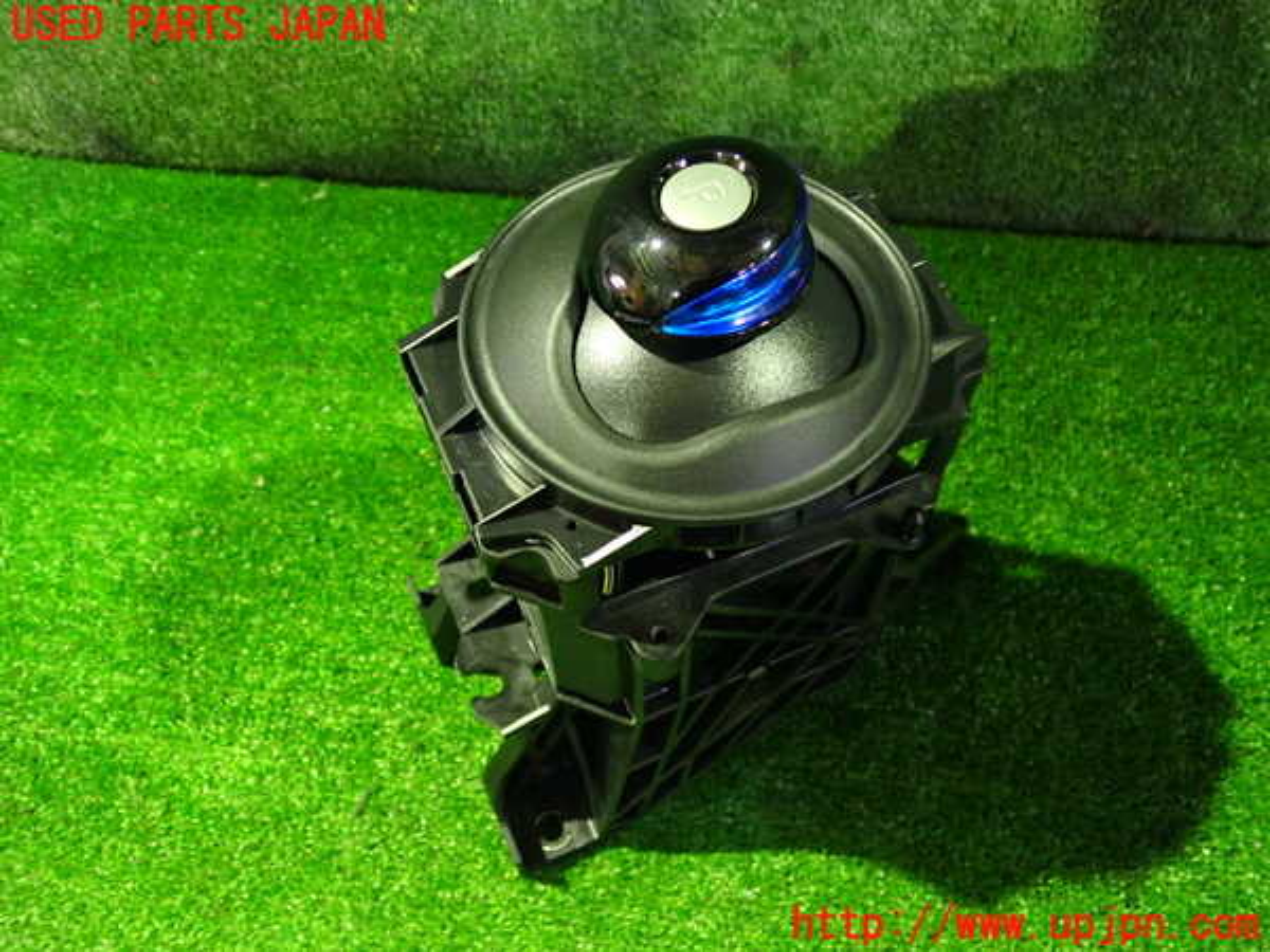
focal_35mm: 30
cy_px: 476
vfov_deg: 46.8
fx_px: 1101
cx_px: 635
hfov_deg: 60.0
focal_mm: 5.4
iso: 800
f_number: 2.3
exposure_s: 1/10
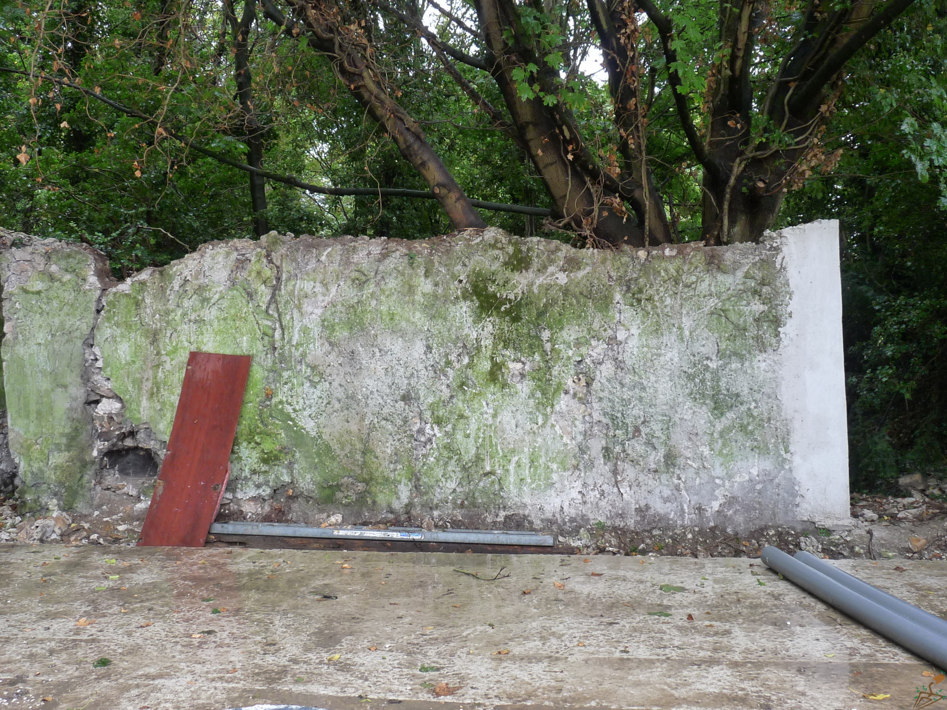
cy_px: 355
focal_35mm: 34
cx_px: 474
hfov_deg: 54.0
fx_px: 930
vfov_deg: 41.8
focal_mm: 4.8
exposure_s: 1/80
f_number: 2.8
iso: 160
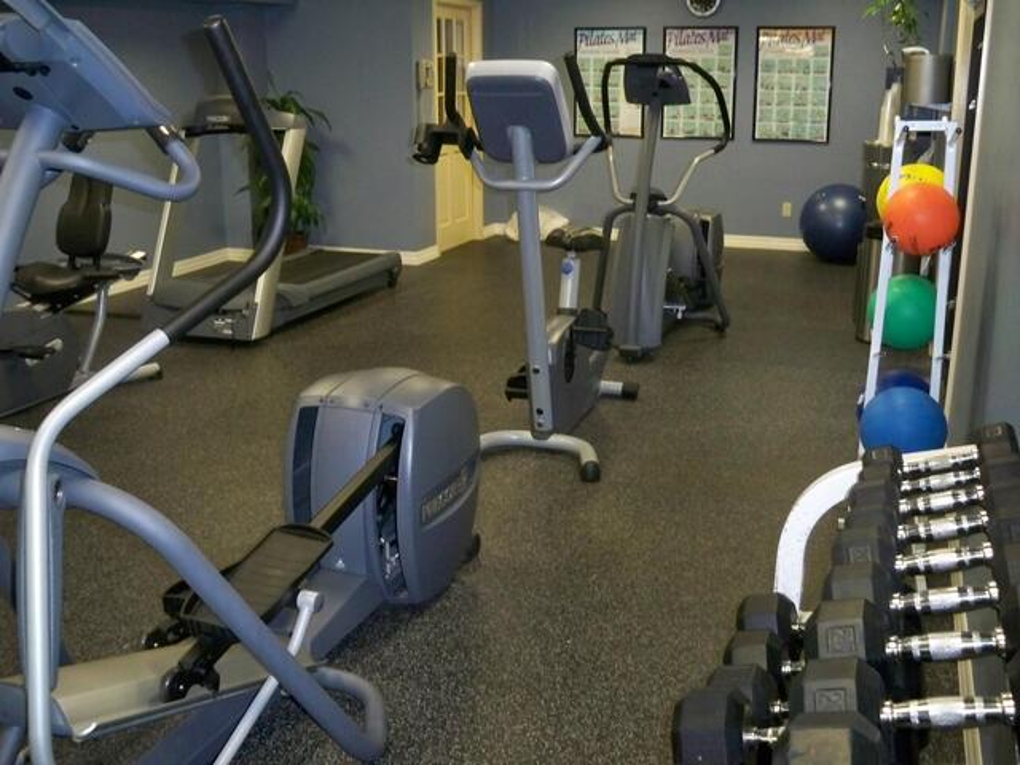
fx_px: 1031
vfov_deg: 40.7
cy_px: 382
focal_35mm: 35
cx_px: 510
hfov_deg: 52.6
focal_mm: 6.3
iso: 400
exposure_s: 1/60
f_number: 3.1
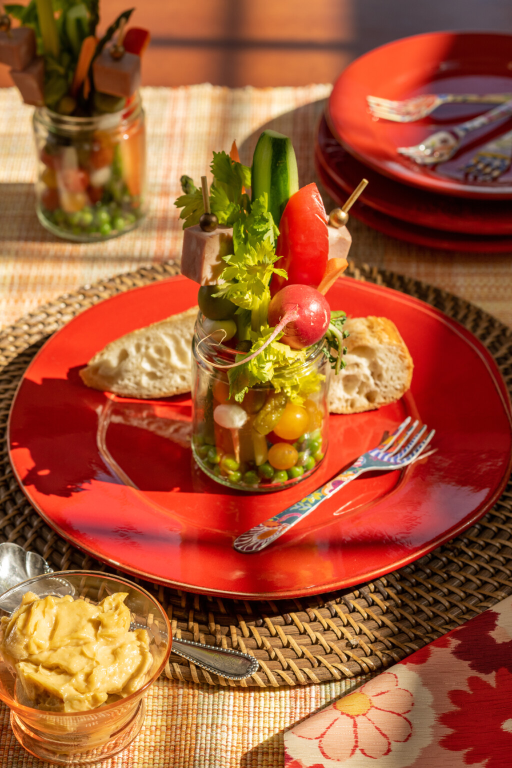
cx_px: 256
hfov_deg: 16.1
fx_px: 1813
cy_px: 384
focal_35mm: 85
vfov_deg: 23.9
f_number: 8
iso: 200
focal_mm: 85
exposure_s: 1/250
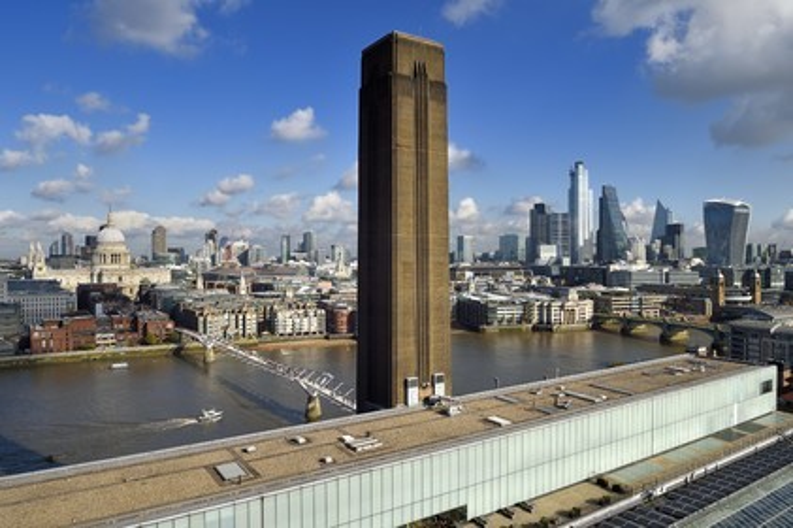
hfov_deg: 73.8
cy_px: 264
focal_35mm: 24
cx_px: 396
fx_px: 528
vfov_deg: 53.1
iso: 200
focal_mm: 24
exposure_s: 1/250
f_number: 14
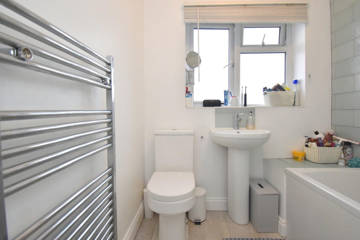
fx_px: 160
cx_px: 181
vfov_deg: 73.7
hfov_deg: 96.7
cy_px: 118
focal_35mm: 16
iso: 1000
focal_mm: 10
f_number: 4.5
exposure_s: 1/125
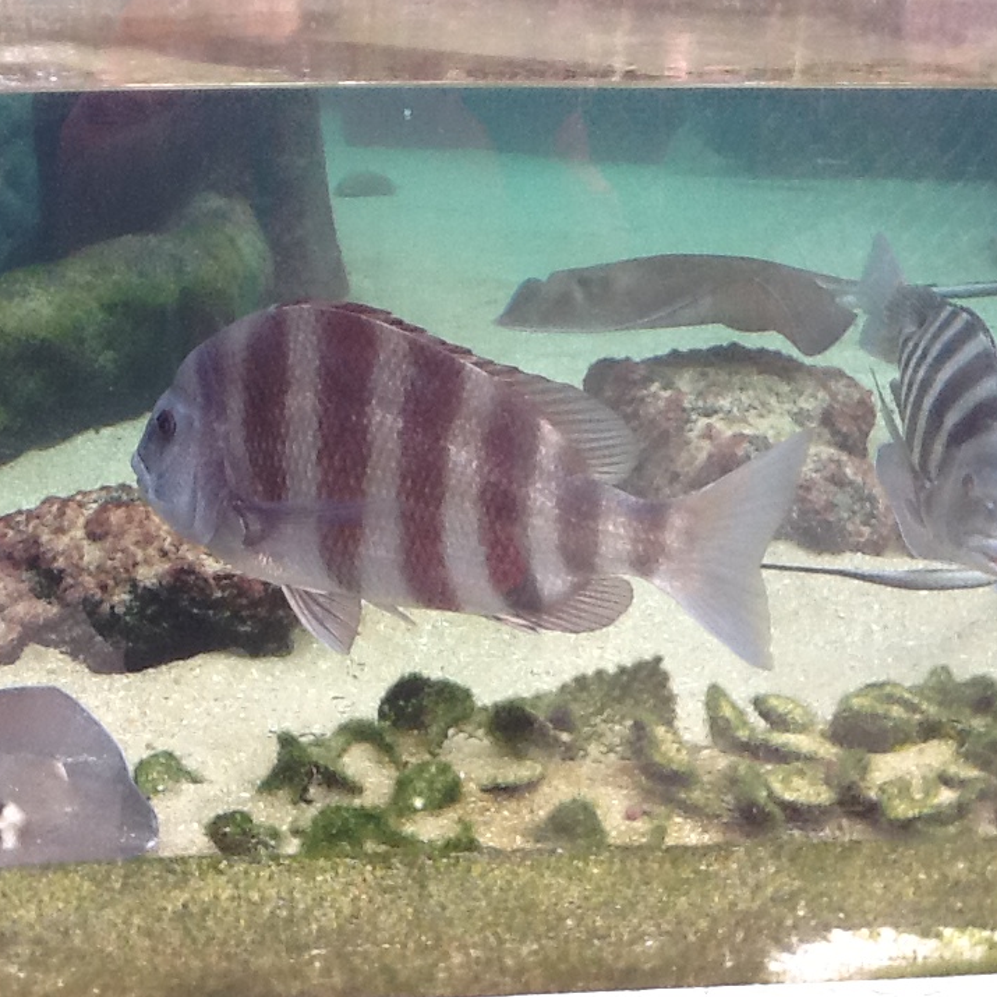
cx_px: 436
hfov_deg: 43.8
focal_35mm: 38
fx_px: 1238
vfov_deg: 43.9
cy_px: 498
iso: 64
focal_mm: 2.03
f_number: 2.4
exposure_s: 1/179
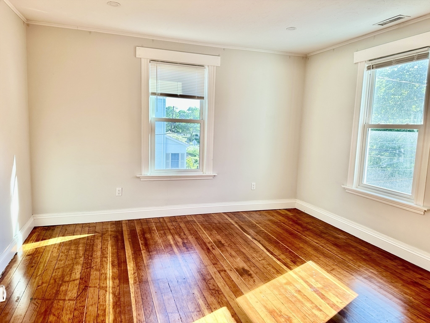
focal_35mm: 24
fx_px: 298
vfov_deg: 56.8
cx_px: 215
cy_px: 162
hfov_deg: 71.6
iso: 64
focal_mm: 6.86
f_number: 1.78
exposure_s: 1/218
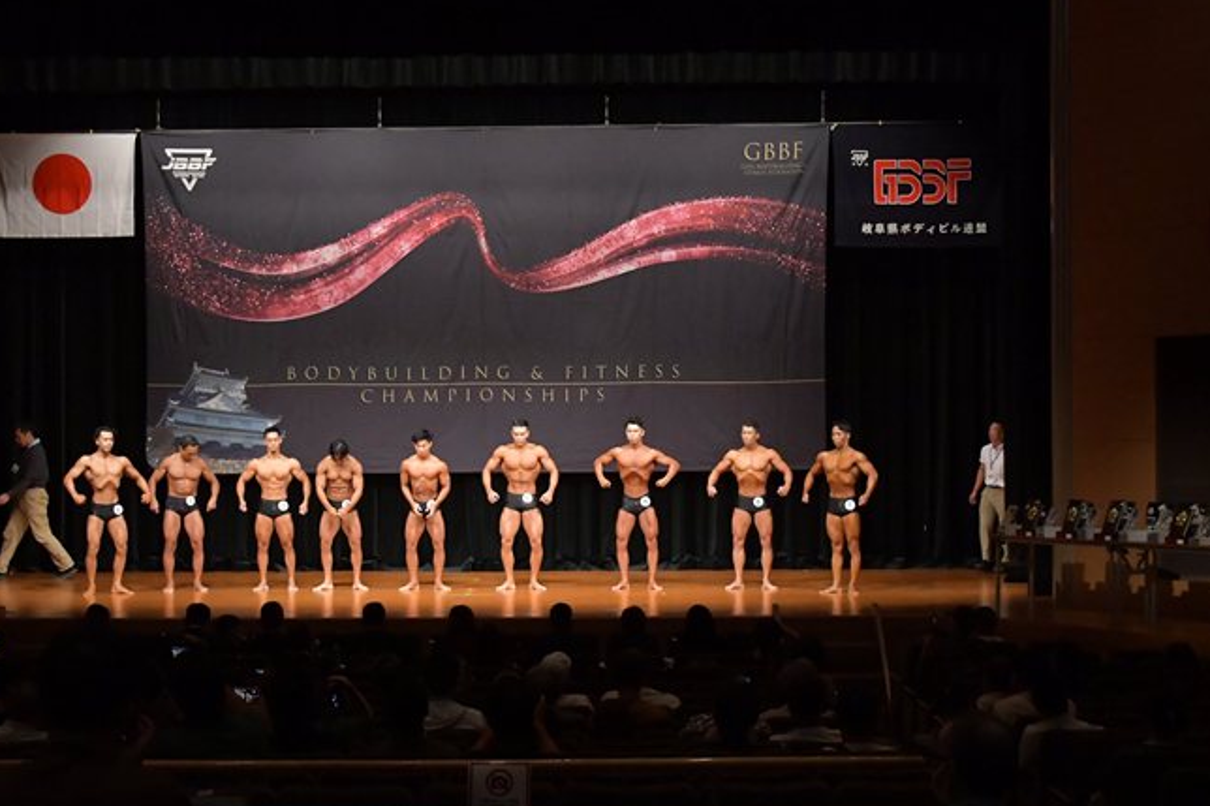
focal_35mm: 65
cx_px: 568
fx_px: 2184
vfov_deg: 20.9
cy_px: 432
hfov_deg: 31.0
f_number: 5.6
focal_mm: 36
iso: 6400
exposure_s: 1/400
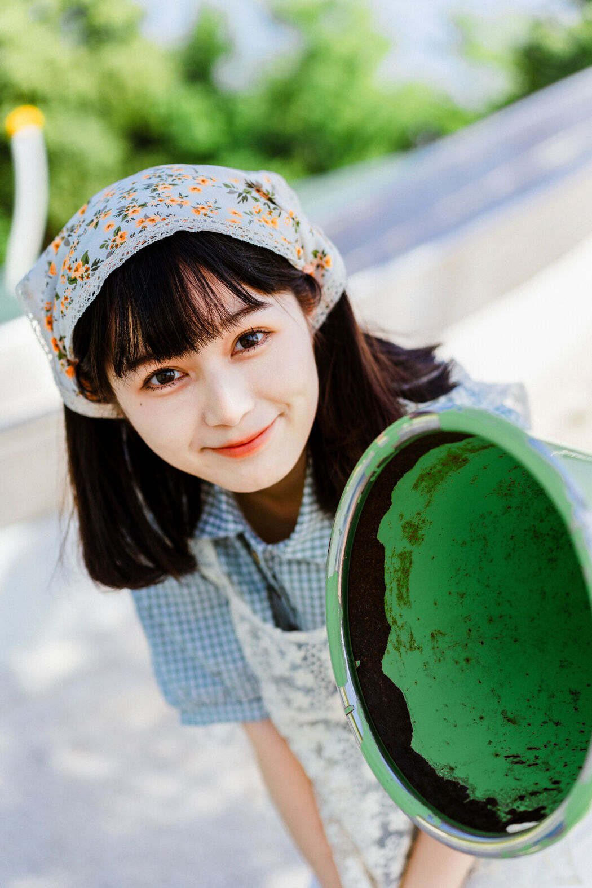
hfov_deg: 24.6
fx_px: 1357
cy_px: 444
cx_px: 296
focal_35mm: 55
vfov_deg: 36.2
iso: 100
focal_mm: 55
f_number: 2.2
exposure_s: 1/2000
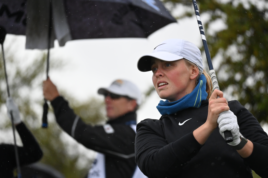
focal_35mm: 375
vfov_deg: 3.7
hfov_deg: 5.5
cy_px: 89
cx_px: 134
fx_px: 2791
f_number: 6.3
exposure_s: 1/4000
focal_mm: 250
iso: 2000
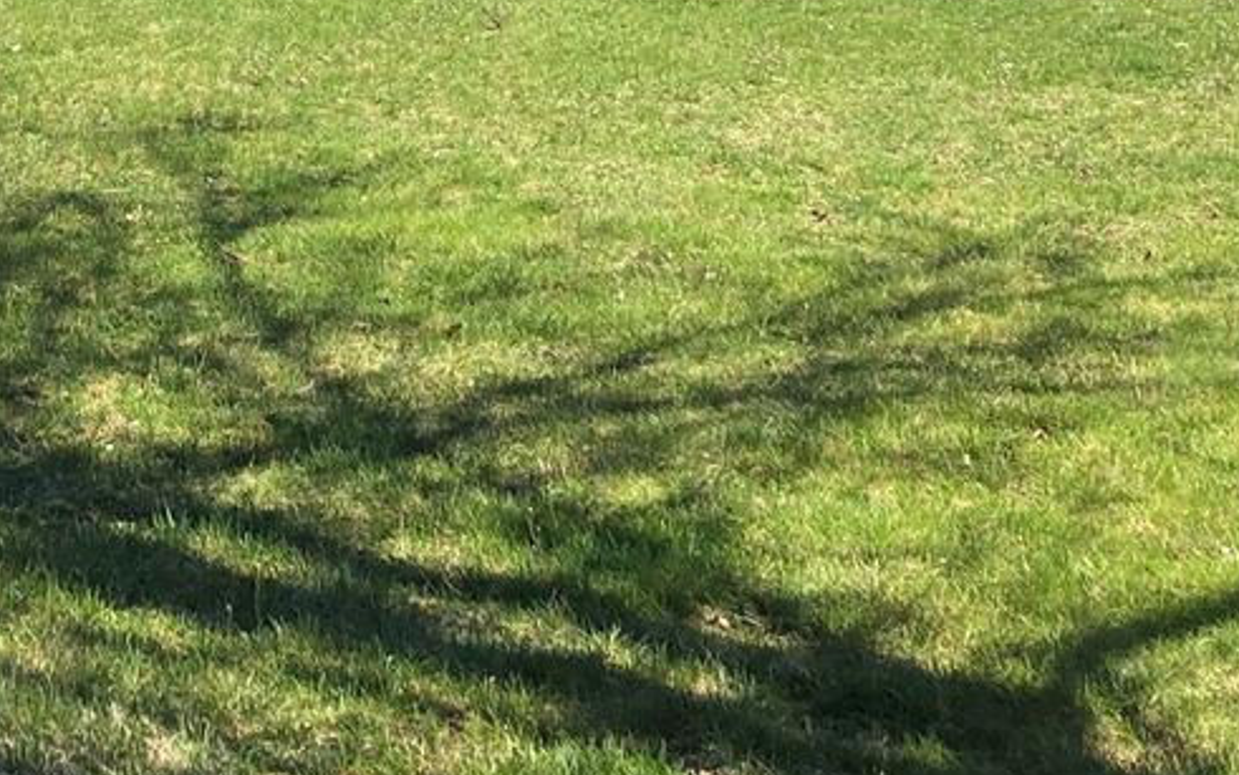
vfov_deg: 14.4
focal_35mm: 87
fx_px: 2938
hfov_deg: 22.7
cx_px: -66
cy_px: -230
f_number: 1.8
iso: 20
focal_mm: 4
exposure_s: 1/1200
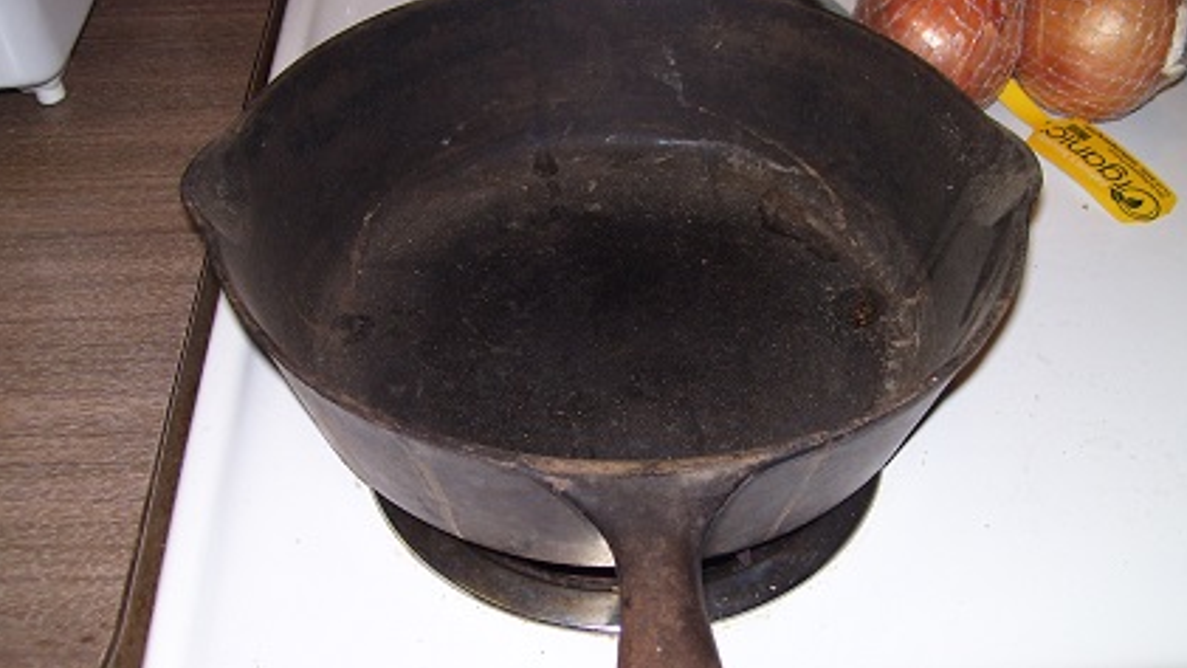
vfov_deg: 27.7
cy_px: 364
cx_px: 630
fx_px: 1354
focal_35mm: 43
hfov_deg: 47.3
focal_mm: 6
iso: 80
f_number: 2.7
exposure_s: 1/60
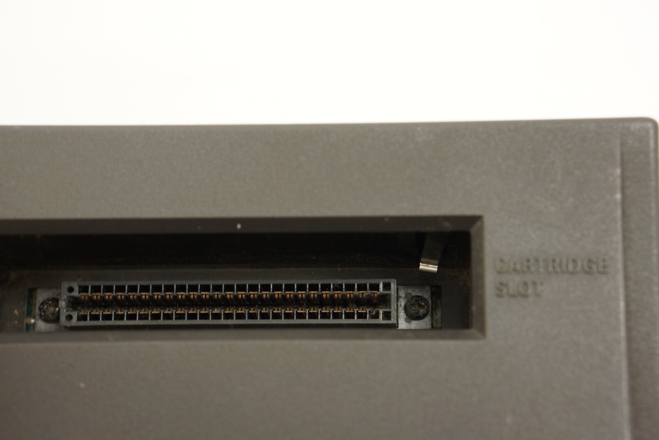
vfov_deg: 18.2
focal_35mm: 75
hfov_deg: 27.0
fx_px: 1373
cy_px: 220
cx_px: 330
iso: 800
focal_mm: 50
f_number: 5
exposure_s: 1/25
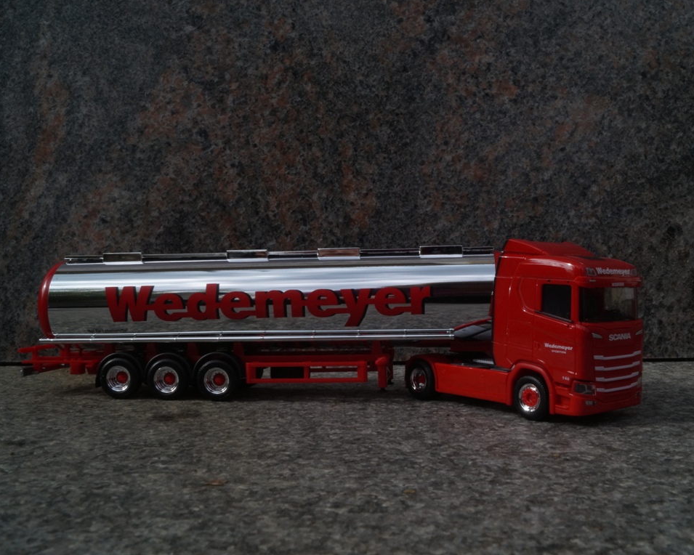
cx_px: 416
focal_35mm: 34
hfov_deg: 52.5
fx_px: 698
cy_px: 277
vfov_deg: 43.4
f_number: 22
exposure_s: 1/60
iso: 640
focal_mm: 20
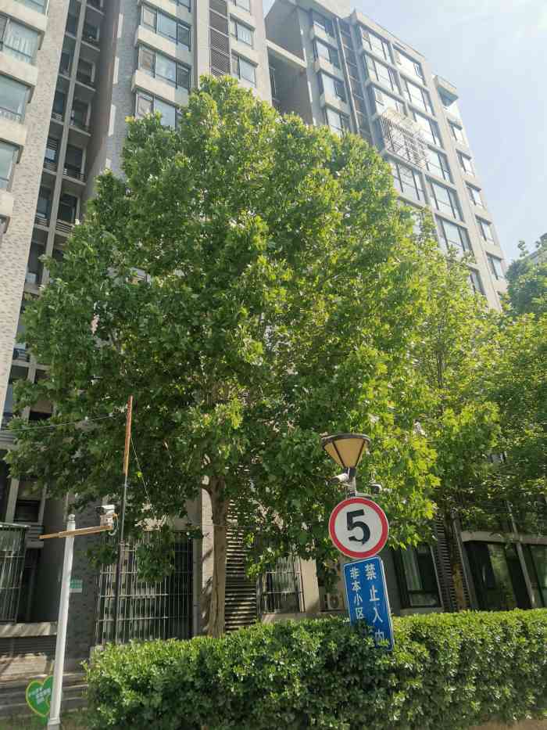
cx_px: 274
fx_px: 548
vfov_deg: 67.3
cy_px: 365
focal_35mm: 26
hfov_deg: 53.1
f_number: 1.8
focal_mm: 4.75
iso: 50
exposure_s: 1/1667
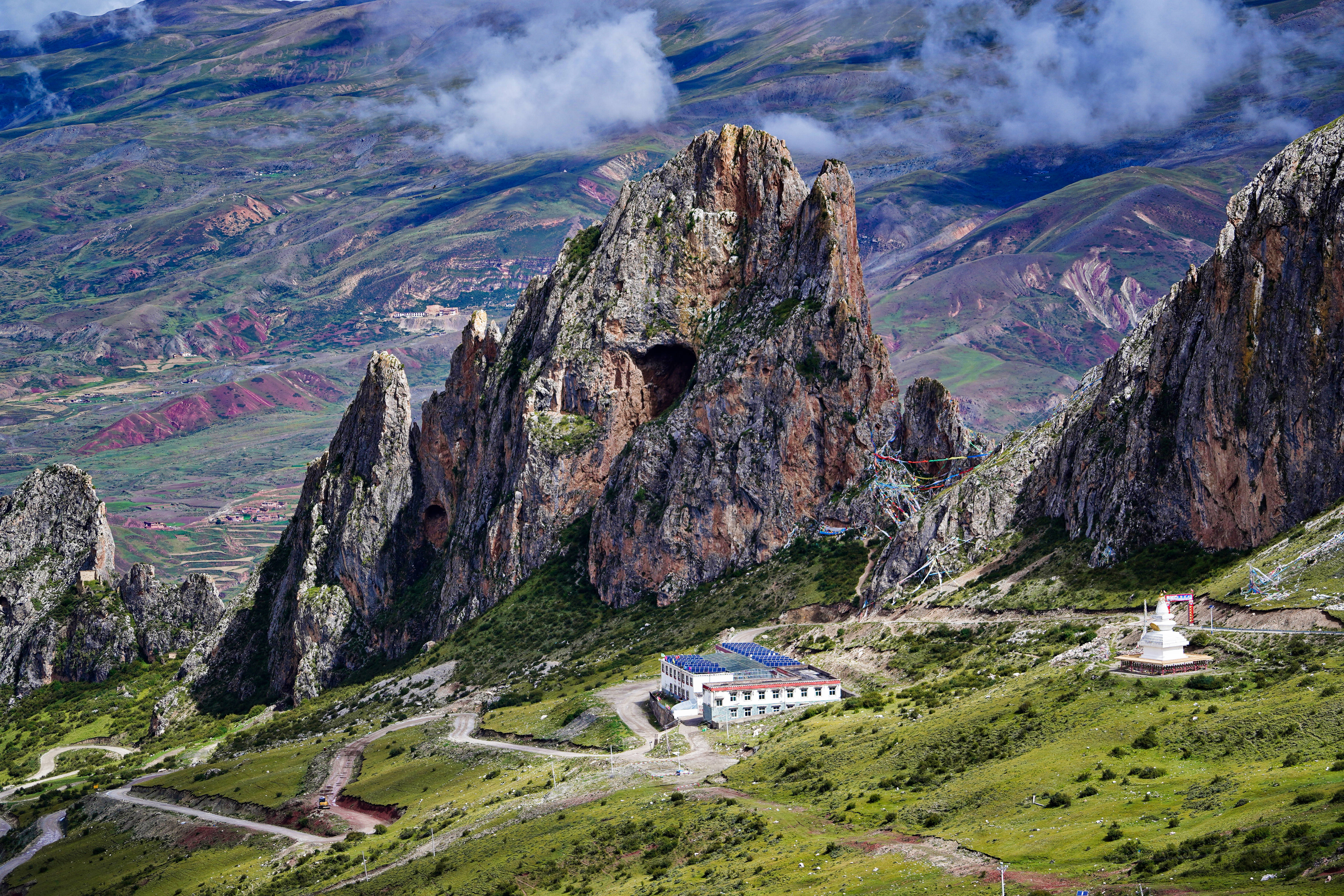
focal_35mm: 106
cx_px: 672
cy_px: 448
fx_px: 3957
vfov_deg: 12.9
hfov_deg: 19.3
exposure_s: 1/2500
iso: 200
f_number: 4
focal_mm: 106
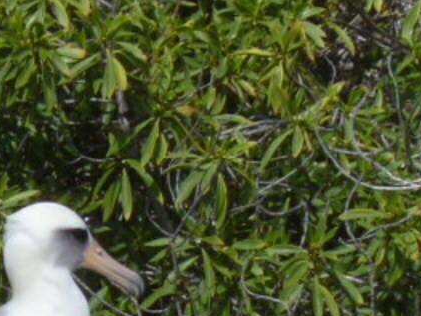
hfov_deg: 1.9
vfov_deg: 1.5
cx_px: -38
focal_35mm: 1026
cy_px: 350
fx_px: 12485
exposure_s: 1/500
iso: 80
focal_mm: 40
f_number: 5.9
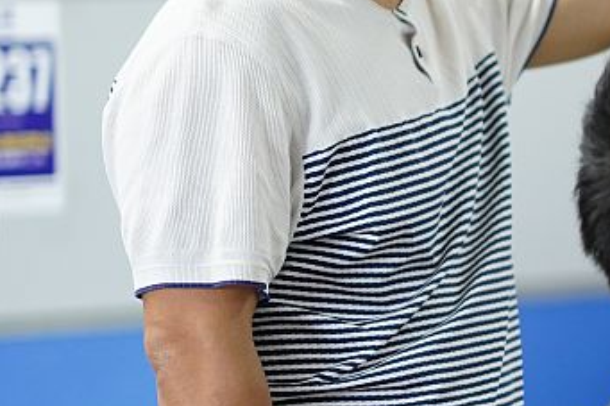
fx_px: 5064
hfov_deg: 6.7
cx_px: 1070
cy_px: 284
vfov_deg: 4.6
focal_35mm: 299
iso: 800
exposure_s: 1/400
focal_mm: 85
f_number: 1.4
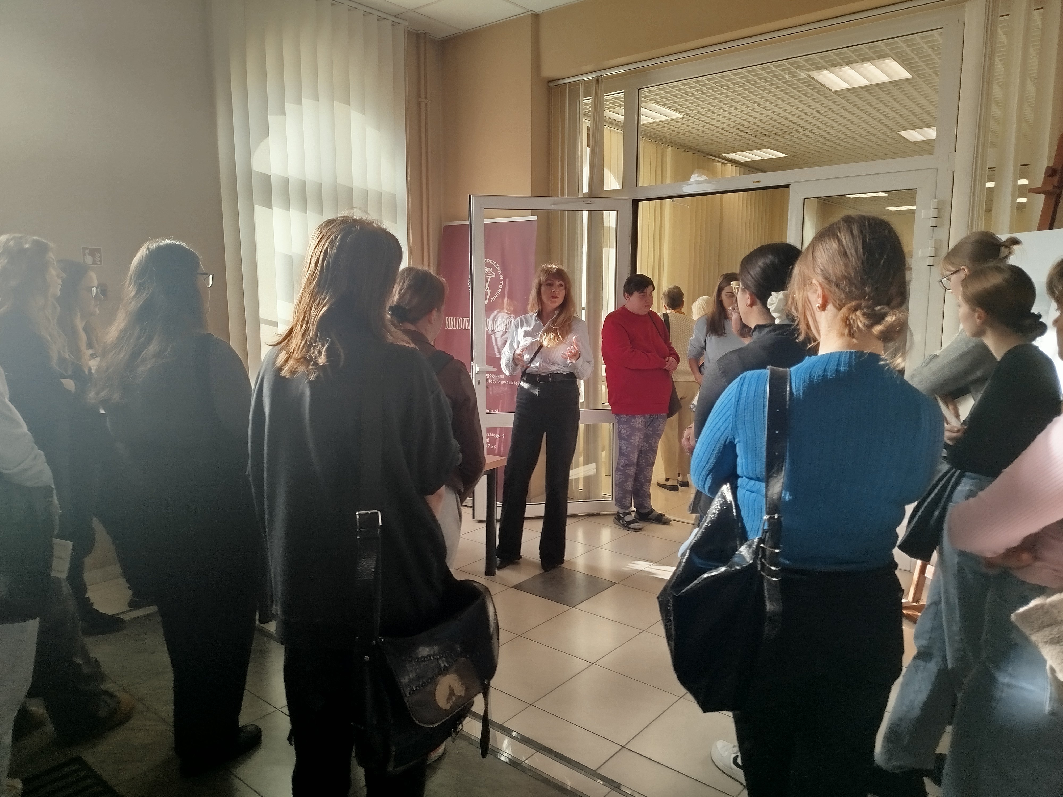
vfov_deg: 56.8
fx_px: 737
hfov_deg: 71.6
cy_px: 398
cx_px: 532
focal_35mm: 24
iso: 80
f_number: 1.7
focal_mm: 5.31
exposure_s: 1/100
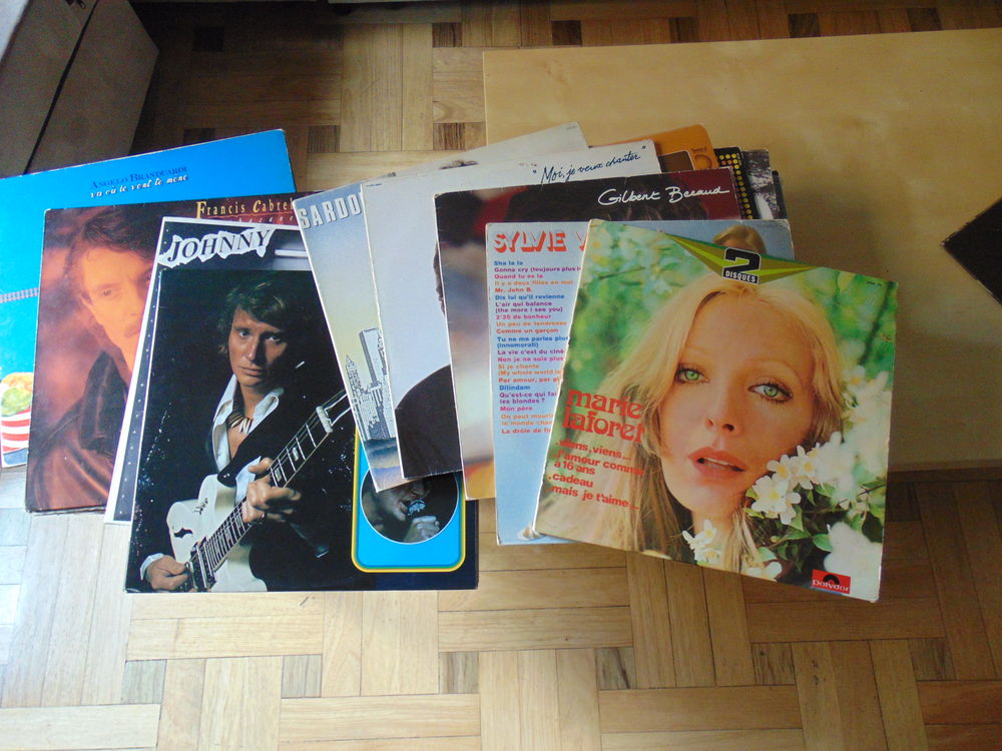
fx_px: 724
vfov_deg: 54.9
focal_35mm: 25
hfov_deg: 69.4
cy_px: 376
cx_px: 501
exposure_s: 1/30
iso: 250
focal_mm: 4.5
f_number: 3
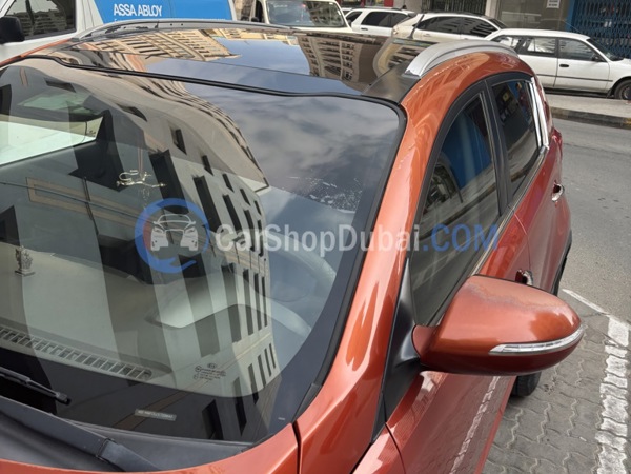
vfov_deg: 53.1
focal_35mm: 26
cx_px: 316
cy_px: 237
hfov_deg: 67.3
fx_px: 474
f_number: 1.6
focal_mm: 5.96
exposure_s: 1/1058
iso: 50
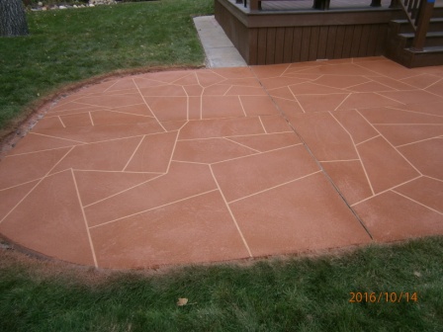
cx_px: 222
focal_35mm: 26
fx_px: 333
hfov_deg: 67.3
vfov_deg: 53.1
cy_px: 166
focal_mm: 4.7
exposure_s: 1/250
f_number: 2.8
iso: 80
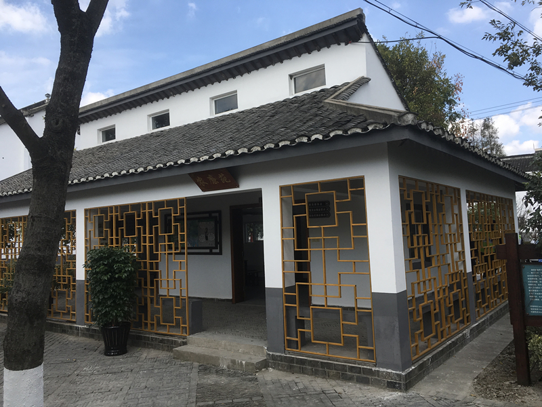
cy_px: 204
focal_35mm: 29
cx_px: 271
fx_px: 454
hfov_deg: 61.7
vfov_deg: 48.2
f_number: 2.2
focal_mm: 4.15
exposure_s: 1/927
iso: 25
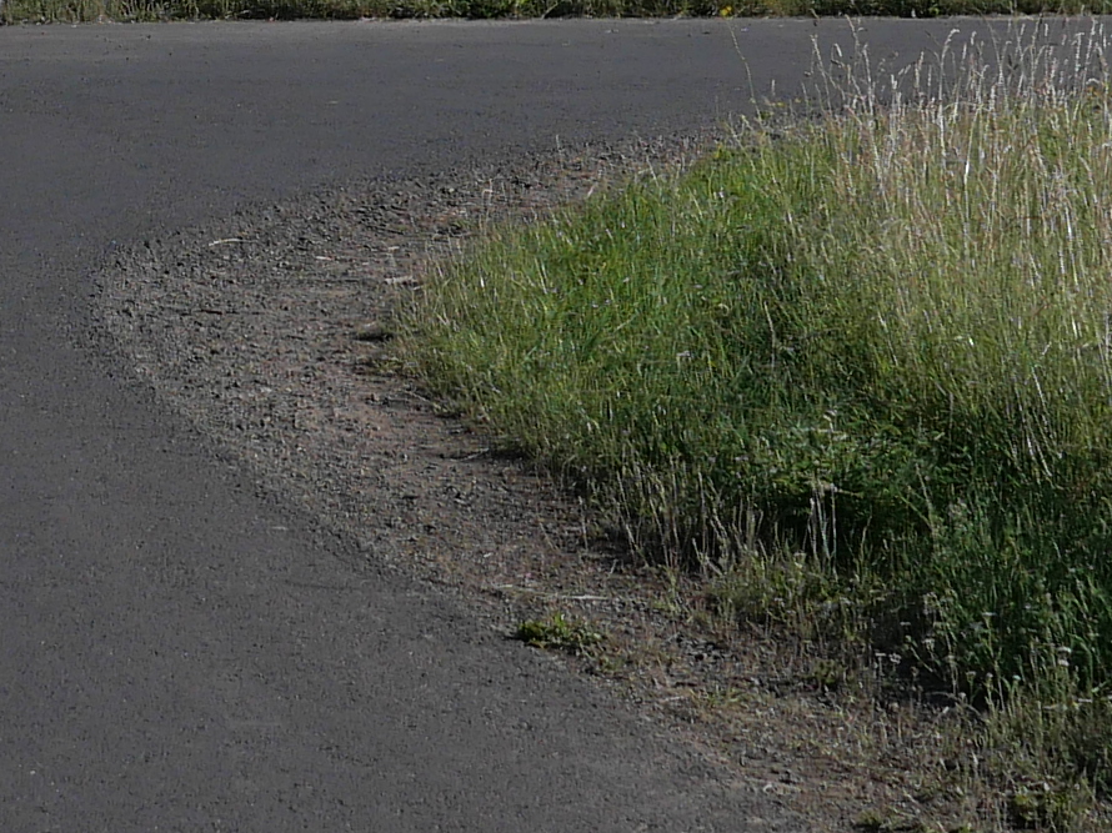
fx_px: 5299
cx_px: 115
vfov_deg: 8.9
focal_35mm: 165
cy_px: -242
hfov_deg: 11.9
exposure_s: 1/1300
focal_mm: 13.9
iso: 200
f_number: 5.6
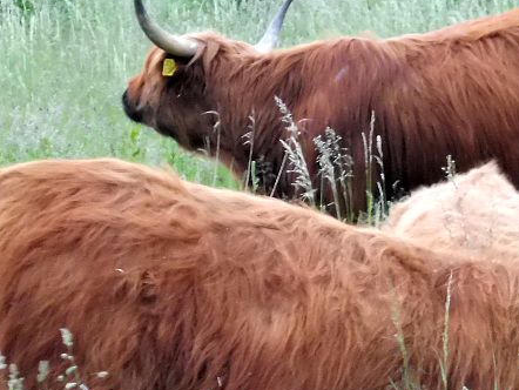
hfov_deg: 4.3
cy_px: 218
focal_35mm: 461
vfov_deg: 3.2
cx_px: 404
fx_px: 6916
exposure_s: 1/30
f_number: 5.5
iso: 800
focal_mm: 35.6
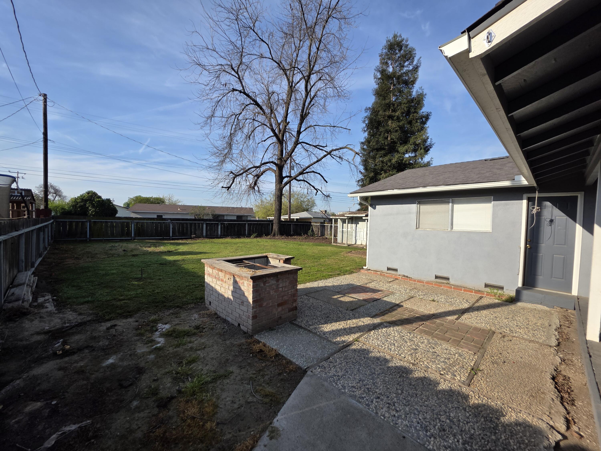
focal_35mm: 13
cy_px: 226
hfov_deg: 106.2
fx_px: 226
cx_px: 300
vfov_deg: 89.9
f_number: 1.9
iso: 40
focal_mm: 2.2
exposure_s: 1/1623
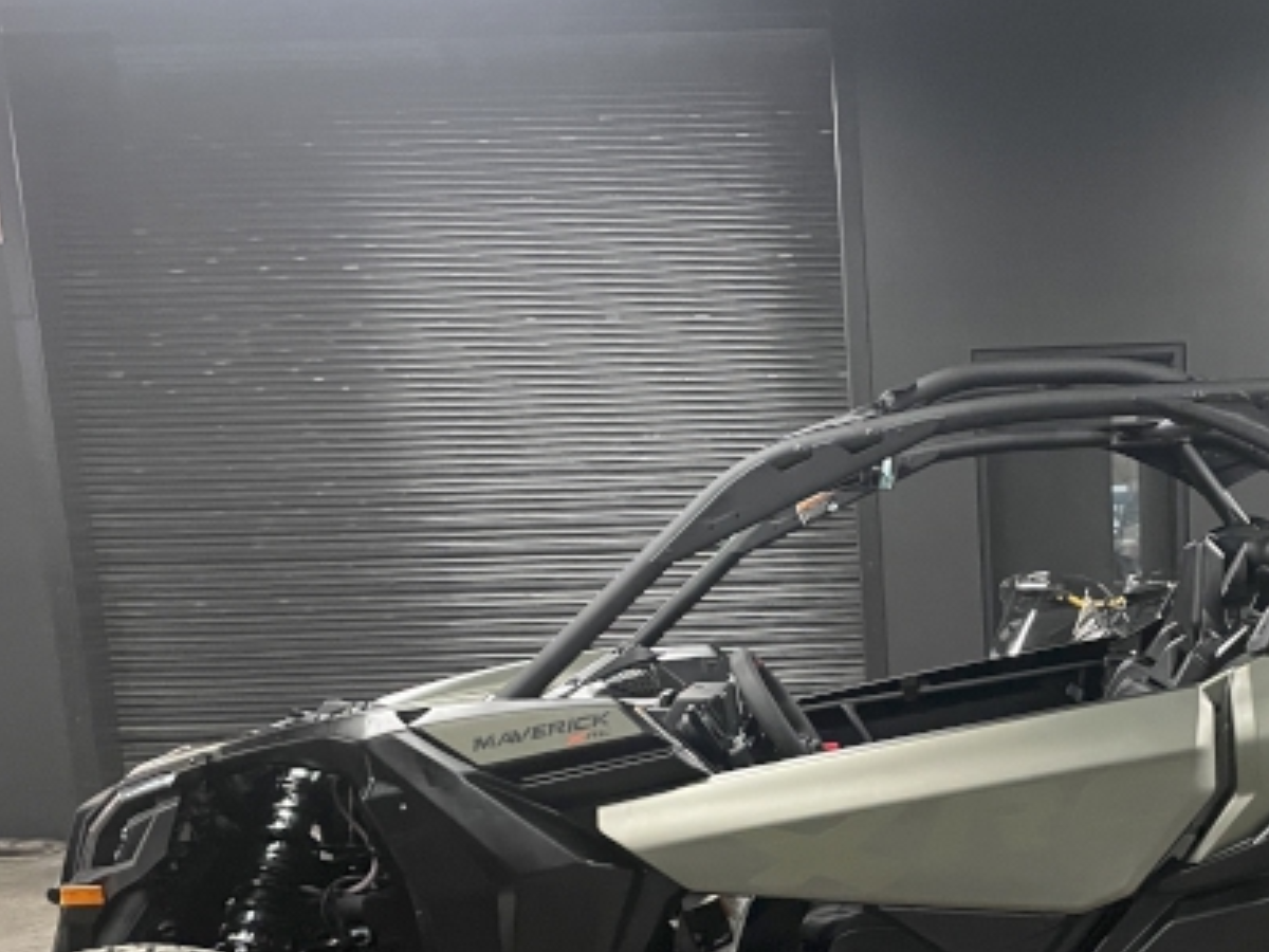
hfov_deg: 35.6
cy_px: 857
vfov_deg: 27.1
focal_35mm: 52
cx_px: 1012
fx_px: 1906
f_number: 1.6
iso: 500
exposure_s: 1/60
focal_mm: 4.2
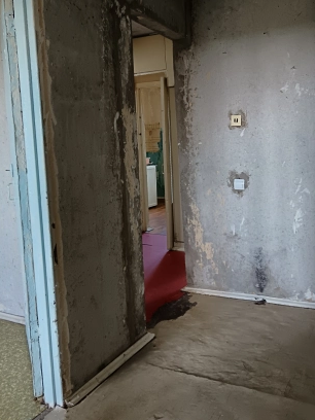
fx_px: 376
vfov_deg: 58.1
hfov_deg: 45.4
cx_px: 174
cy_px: 181
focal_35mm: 31
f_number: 1.9
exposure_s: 1/33.3
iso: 853
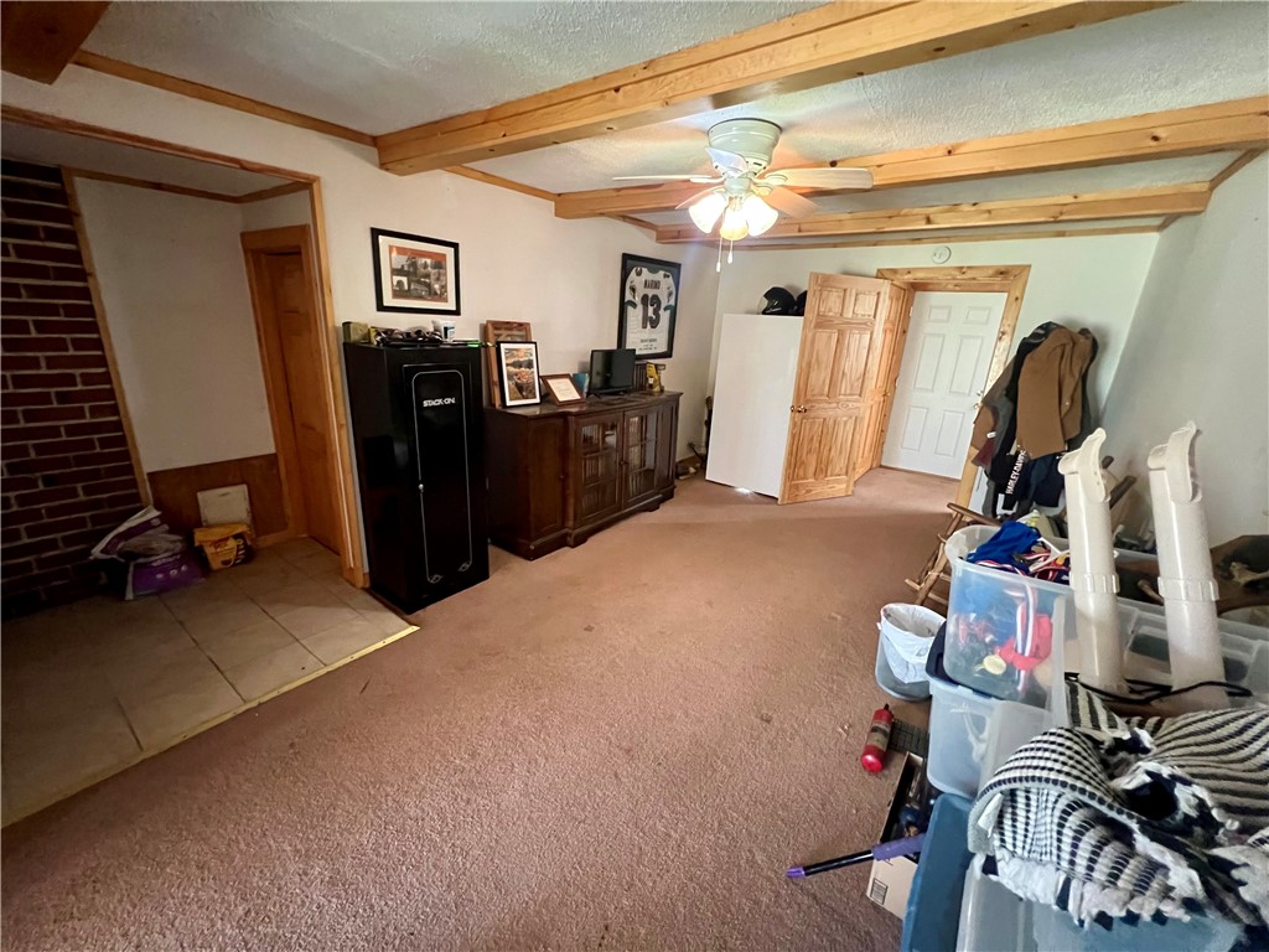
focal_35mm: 13
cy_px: 476
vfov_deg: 89.9
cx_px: 634
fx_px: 477
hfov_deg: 106.2
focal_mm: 1.57
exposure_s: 1/40
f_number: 1.8
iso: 1000
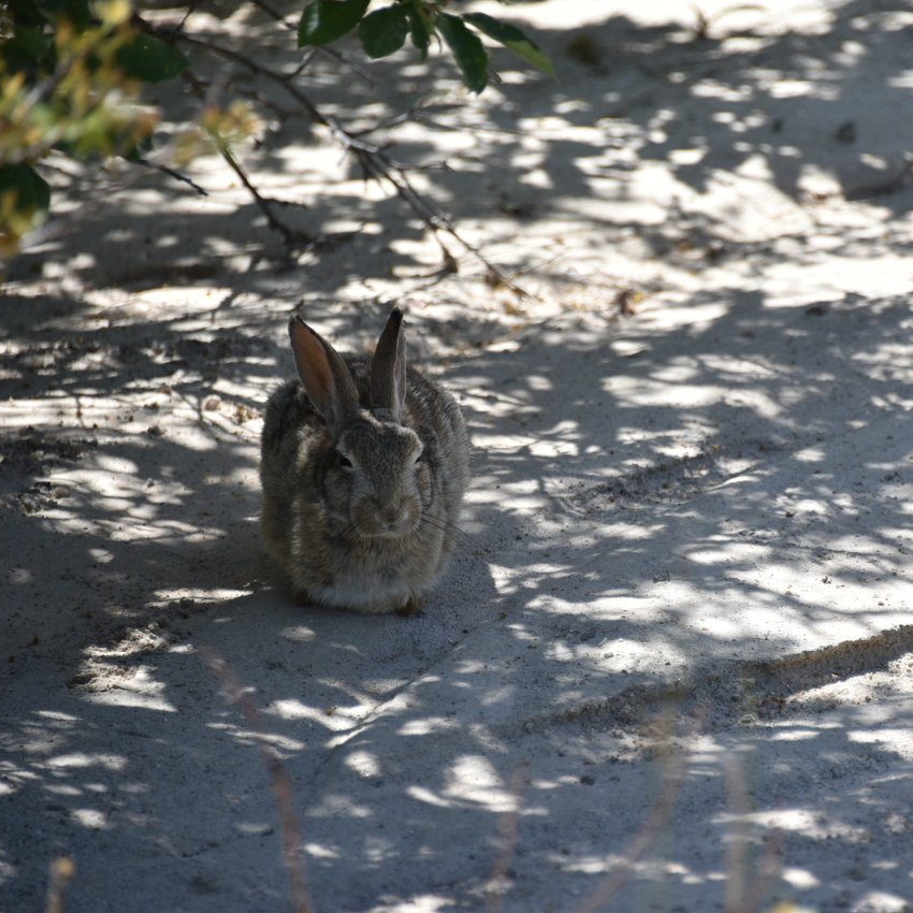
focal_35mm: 384
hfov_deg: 4.6
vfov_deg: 4.6
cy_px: 458
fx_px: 11459
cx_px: 644
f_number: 5.6
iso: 250
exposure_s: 1/640
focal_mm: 300
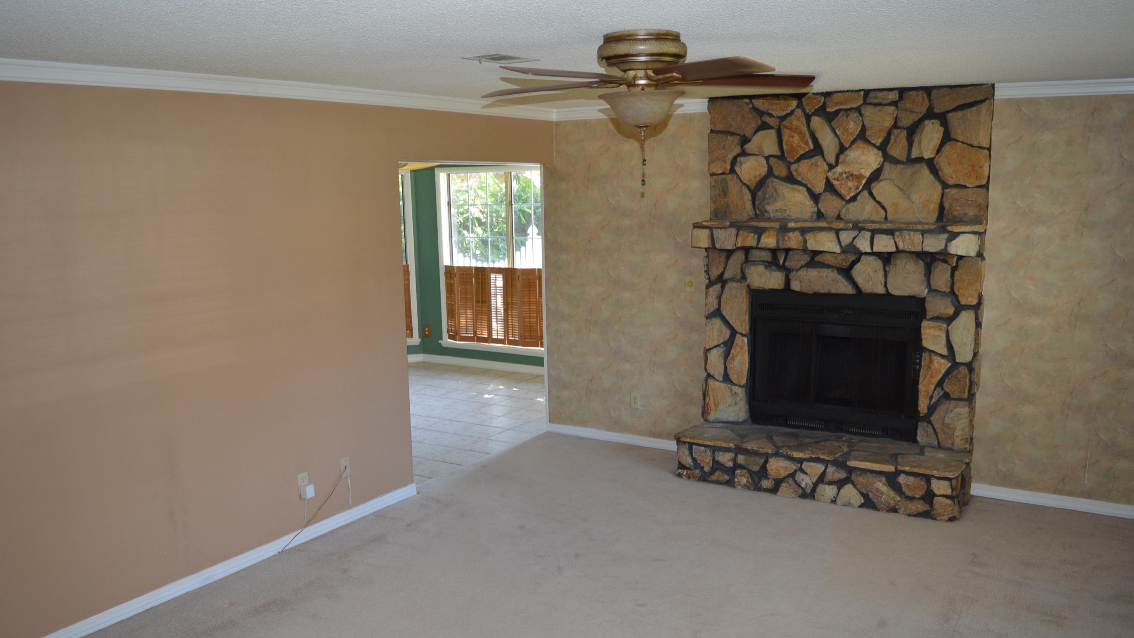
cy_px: 364
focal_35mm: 29
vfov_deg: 40.1
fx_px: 872
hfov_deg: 66.1
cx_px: 560
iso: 400
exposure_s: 1/60
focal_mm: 18
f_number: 3.5
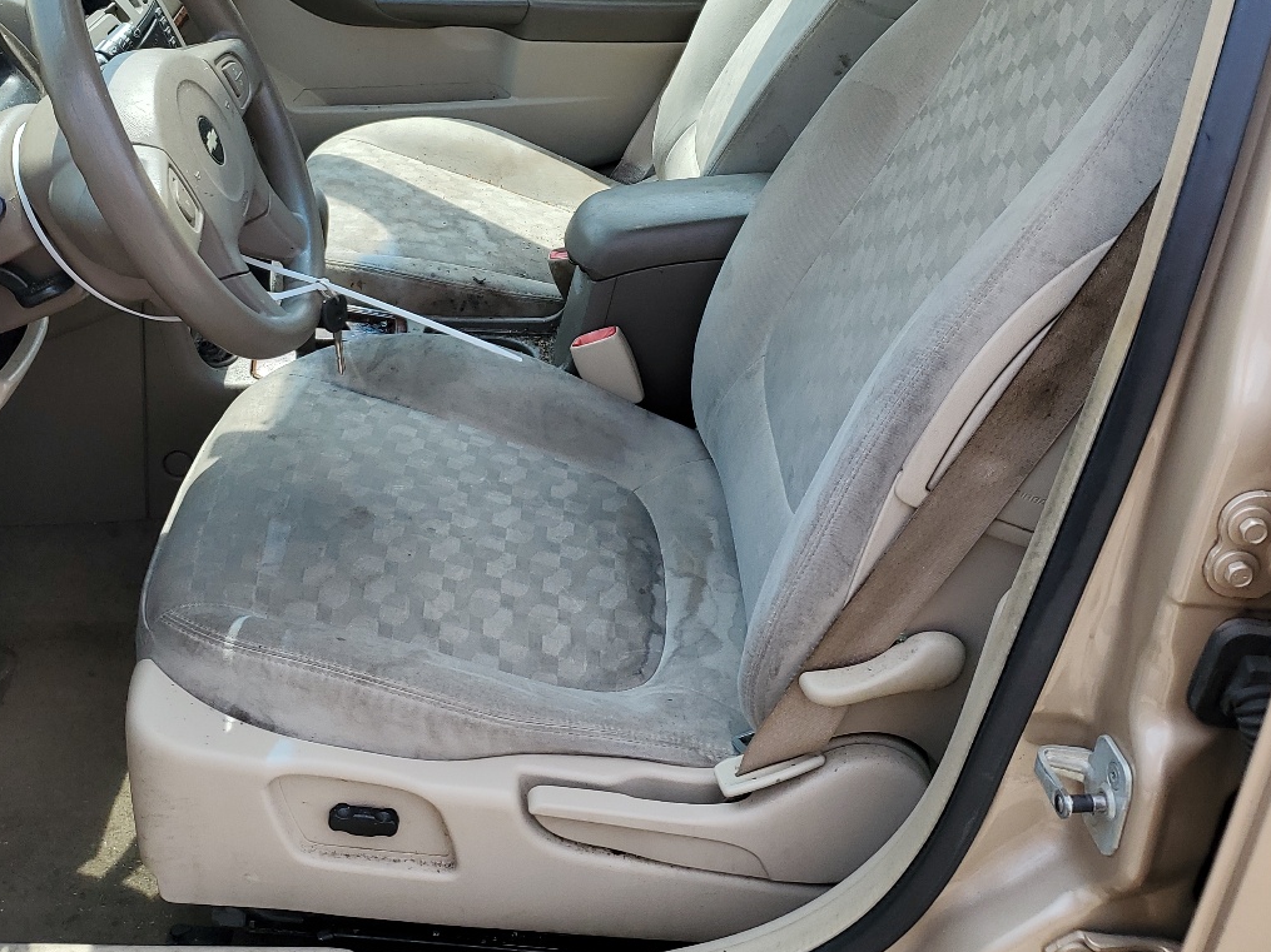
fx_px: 1505
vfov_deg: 34.3
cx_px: 547
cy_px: 225
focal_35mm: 41
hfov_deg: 45.7
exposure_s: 1/1111
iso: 50
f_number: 1.5
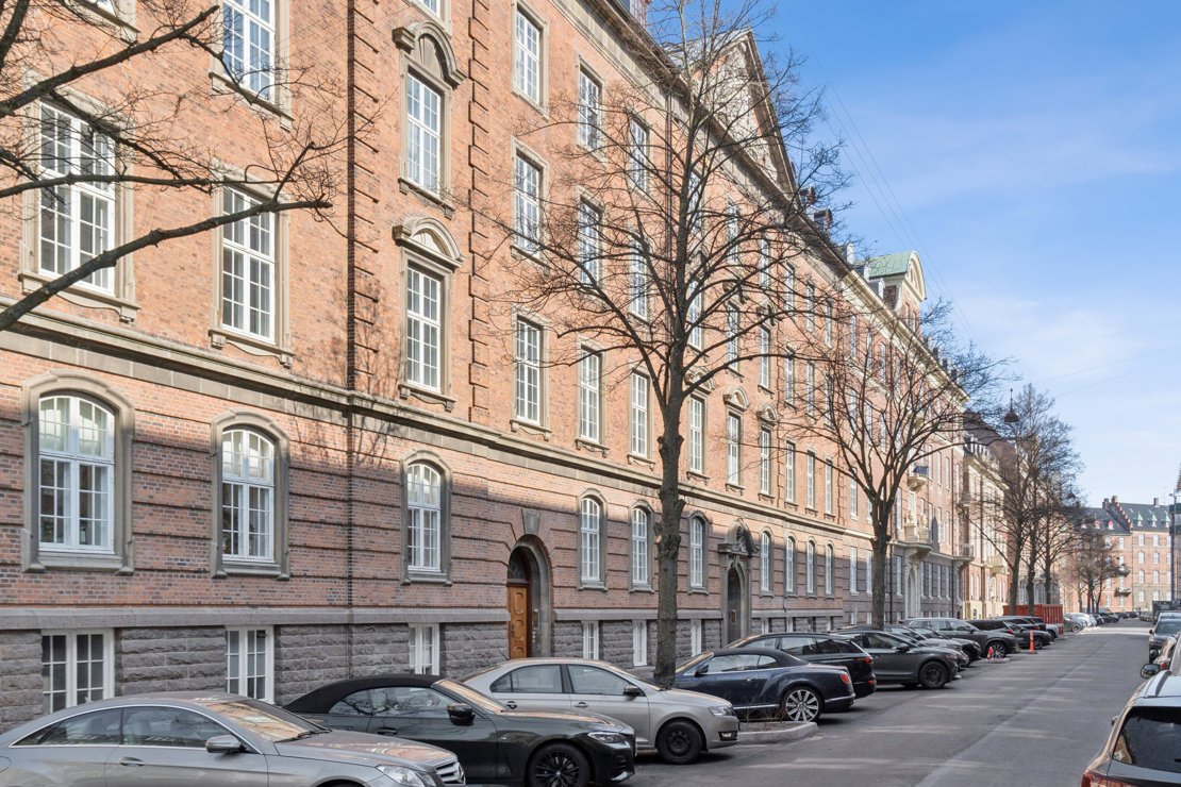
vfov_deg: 41.7
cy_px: 394
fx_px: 1033
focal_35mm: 32
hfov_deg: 59.5
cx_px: 590
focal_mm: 21
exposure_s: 1/400
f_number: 8
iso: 250
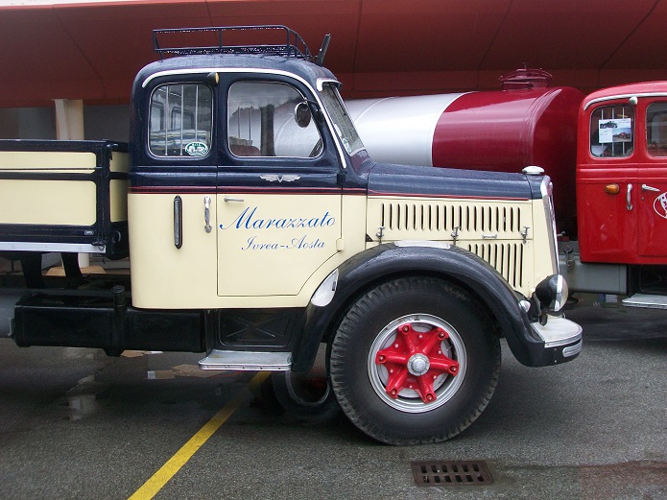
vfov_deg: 32.2
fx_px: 867
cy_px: 250
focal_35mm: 45
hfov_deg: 42.1
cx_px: 334
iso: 64
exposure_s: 1/80
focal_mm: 7.6
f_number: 3
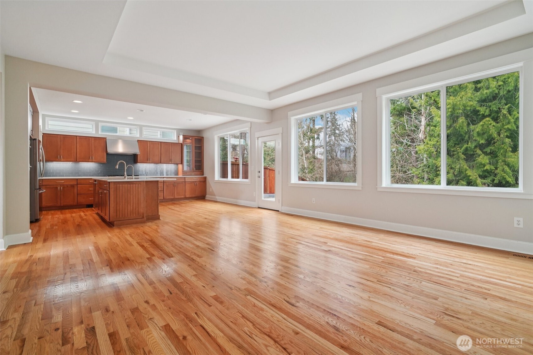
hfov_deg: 96.7
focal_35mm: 16
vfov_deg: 73.7
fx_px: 237
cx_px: 266
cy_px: 178
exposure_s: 1/80
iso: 1600
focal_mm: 16
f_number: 8
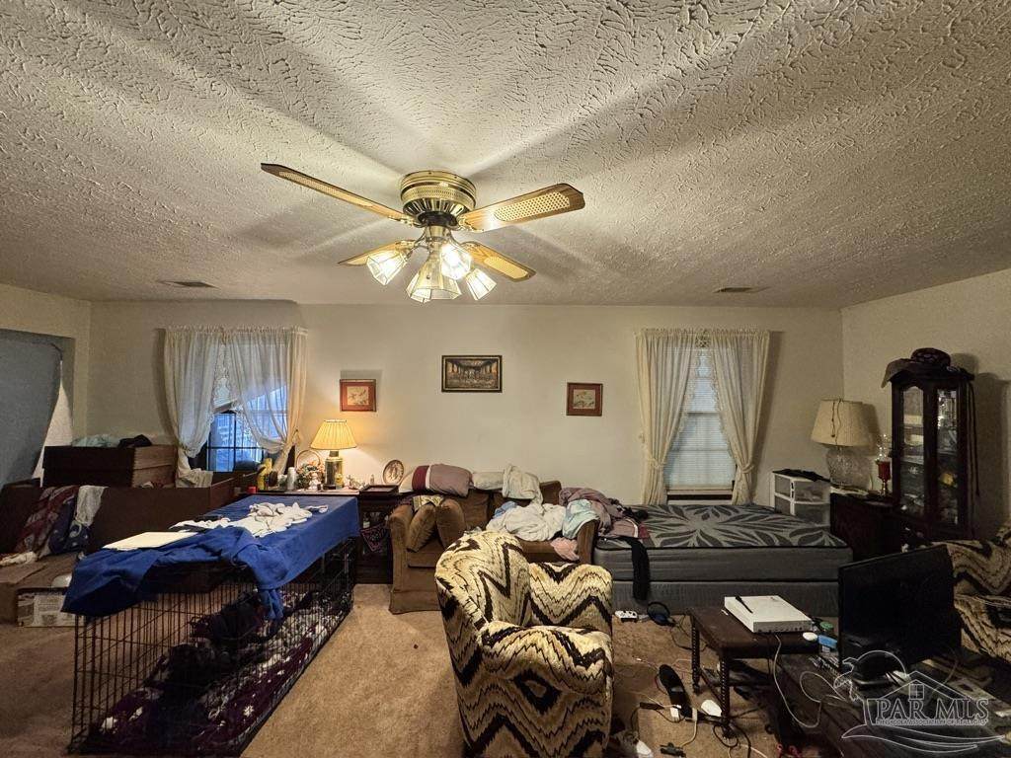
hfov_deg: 102.1
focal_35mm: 14
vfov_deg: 85.7
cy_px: 379
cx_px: 506
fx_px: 409
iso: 500
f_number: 2.2
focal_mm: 2.22
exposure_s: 1/60
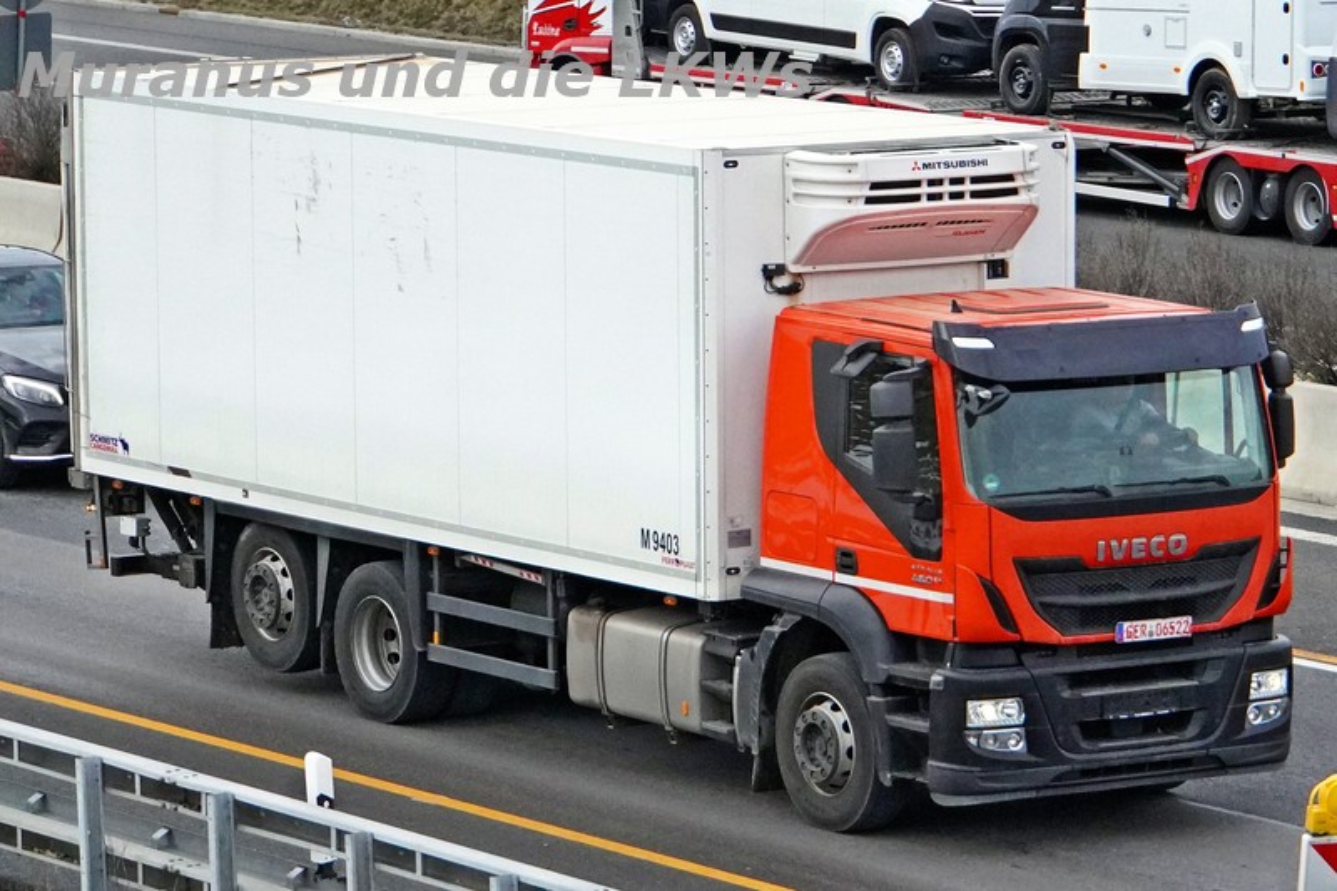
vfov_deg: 12.1
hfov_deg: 18.1
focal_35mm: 113
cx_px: 668
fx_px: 4194
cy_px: 446
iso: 4000
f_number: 6.3
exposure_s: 1/4000
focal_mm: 75.3
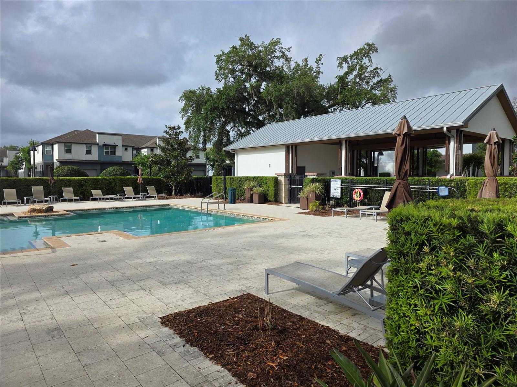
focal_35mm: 23
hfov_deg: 73.9
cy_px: 194
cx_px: 258
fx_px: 344
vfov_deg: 58.9
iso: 80
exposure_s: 1/6150
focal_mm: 6.3
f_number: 1.7
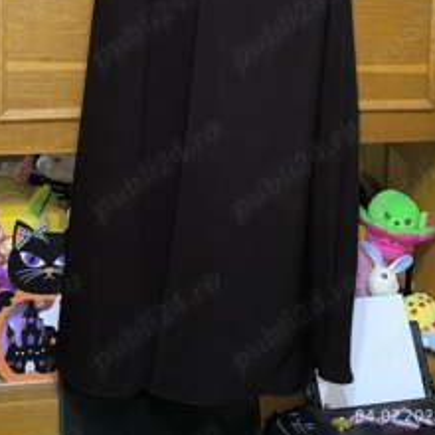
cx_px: 225
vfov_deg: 22.8
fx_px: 1052
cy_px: 51
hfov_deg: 23.4
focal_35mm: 74
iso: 2000
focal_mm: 6.14
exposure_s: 1/25
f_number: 1.65
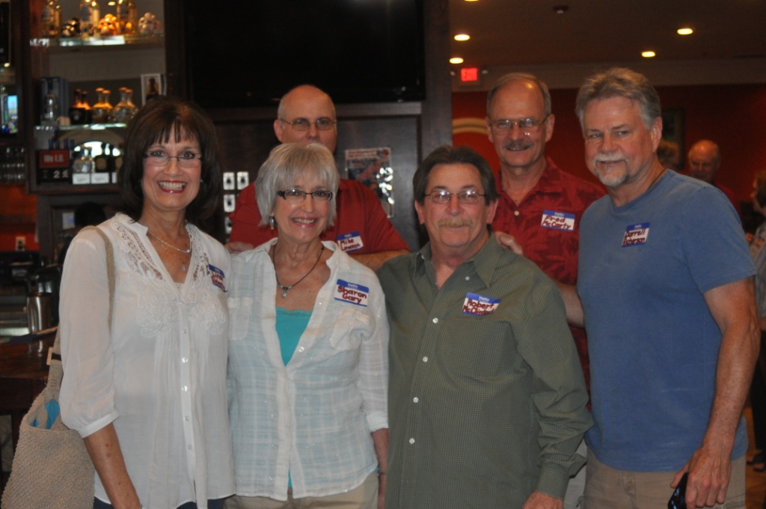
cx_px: 383
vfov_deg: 22.6
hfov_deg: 33.4
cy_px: 254
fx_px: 1275
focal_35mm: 60
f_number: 4
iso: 800
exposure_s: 1/60
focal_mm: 40
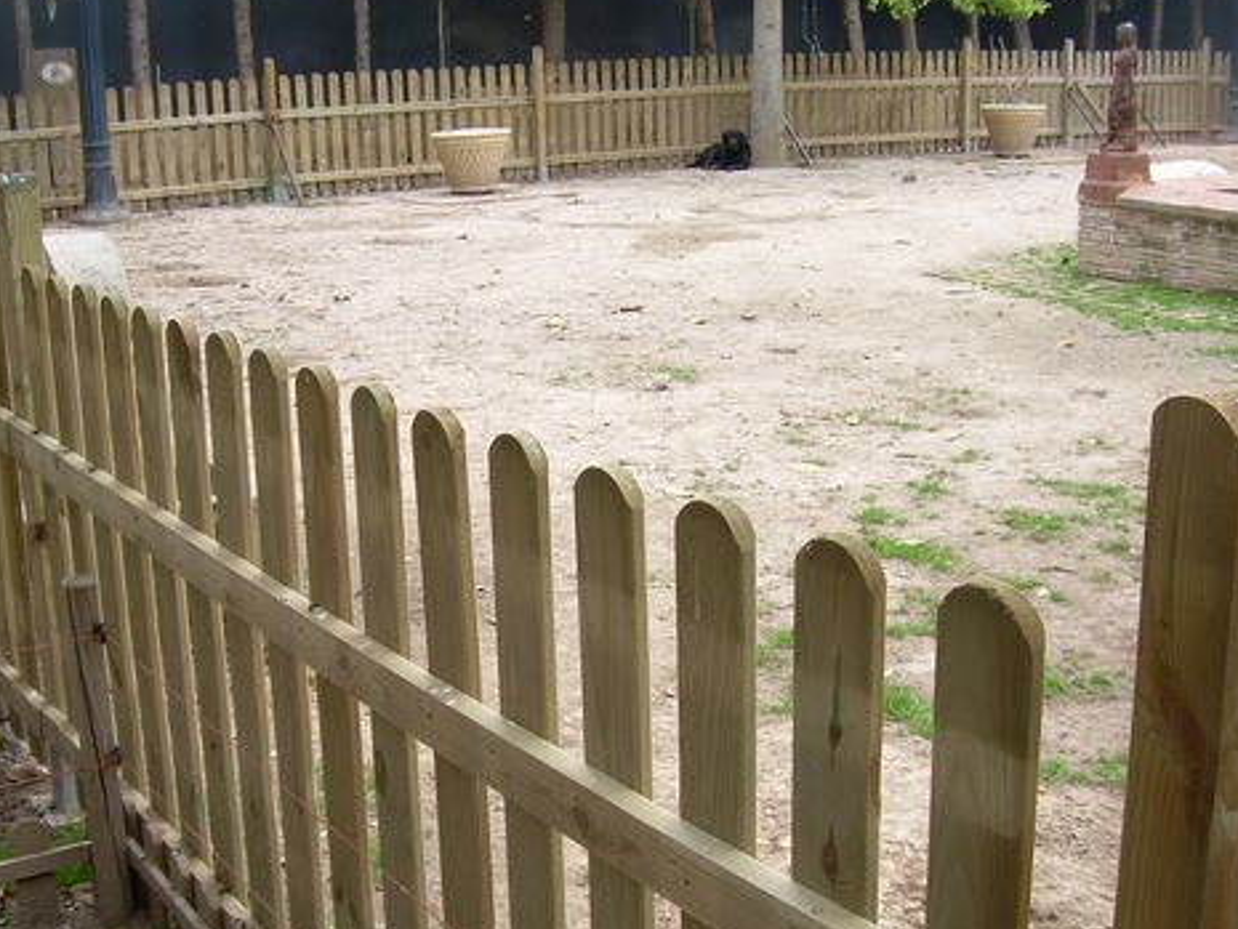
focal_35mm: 49
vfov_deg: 29.7
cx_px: 556
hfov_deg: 38.9
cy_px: 476
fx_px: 1753
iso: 50
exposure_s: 1/115
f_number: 2.8
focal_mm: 6.3
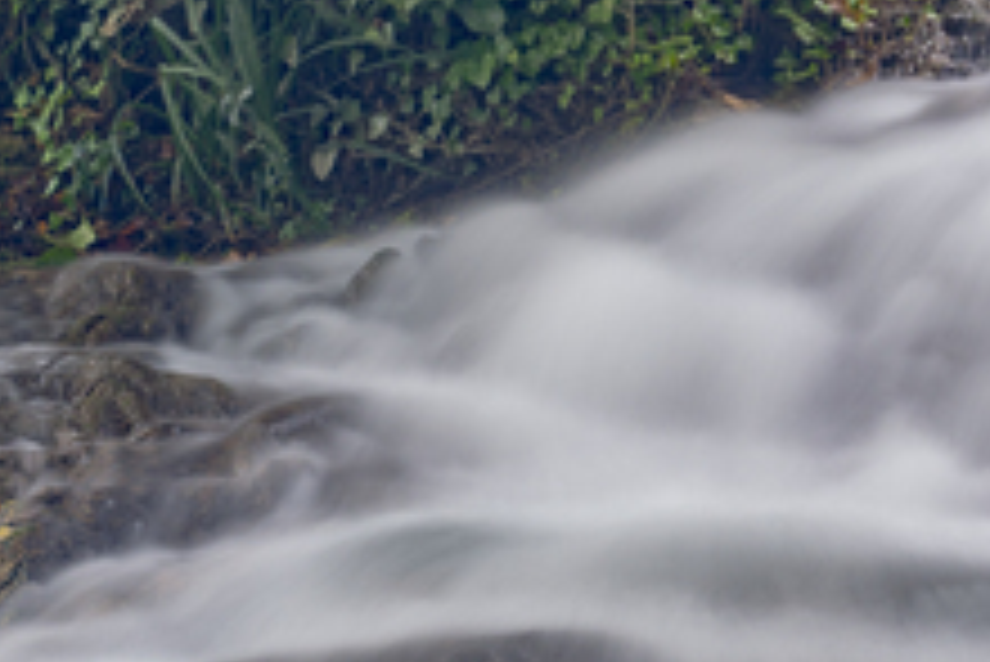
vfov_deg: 7.0
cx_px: 544
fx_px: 5393
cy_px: 293
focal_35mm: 196
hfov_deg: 10.5
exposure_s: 5
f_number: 8
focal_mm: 48
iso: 100
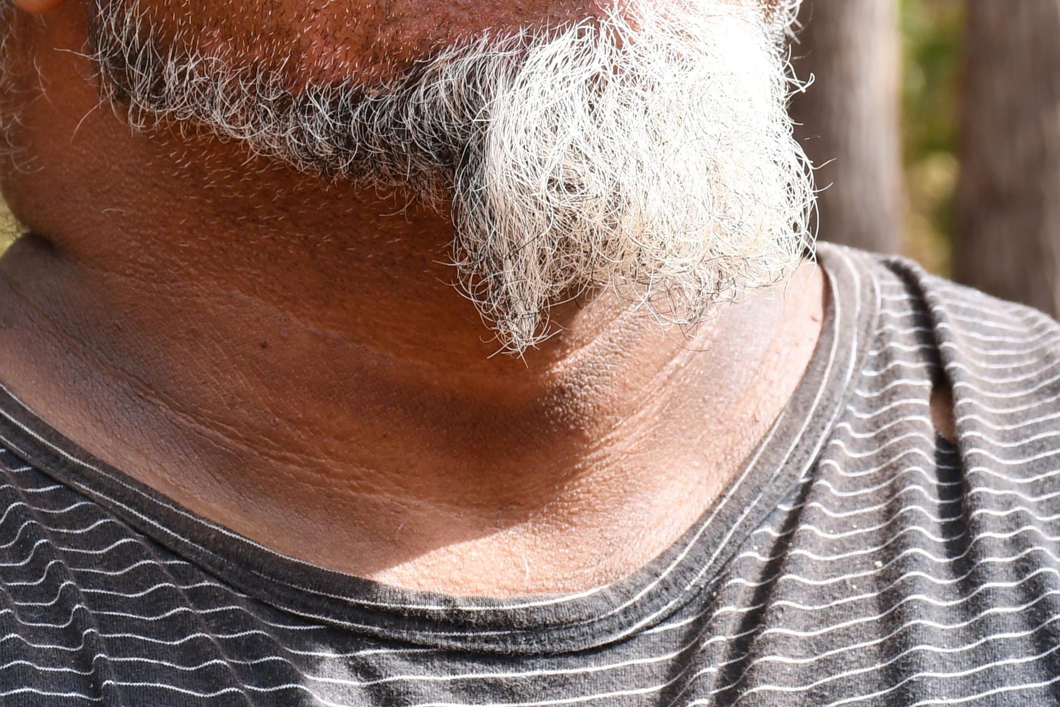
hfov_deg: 10.5
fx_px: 5770
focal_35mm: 196
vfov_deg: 7.0
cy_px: -140
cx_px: 671
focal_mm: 50
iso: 200
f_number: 7.1
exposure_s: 1/250
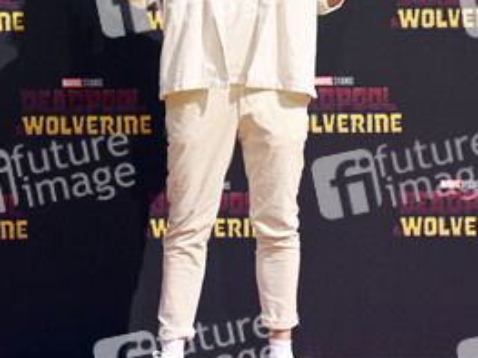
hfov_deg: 13.3
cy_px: 85
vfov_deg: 9.9
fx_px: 2057
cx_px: 240
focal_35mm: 149
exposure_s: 1/640
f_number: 10
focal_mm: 102
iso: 200
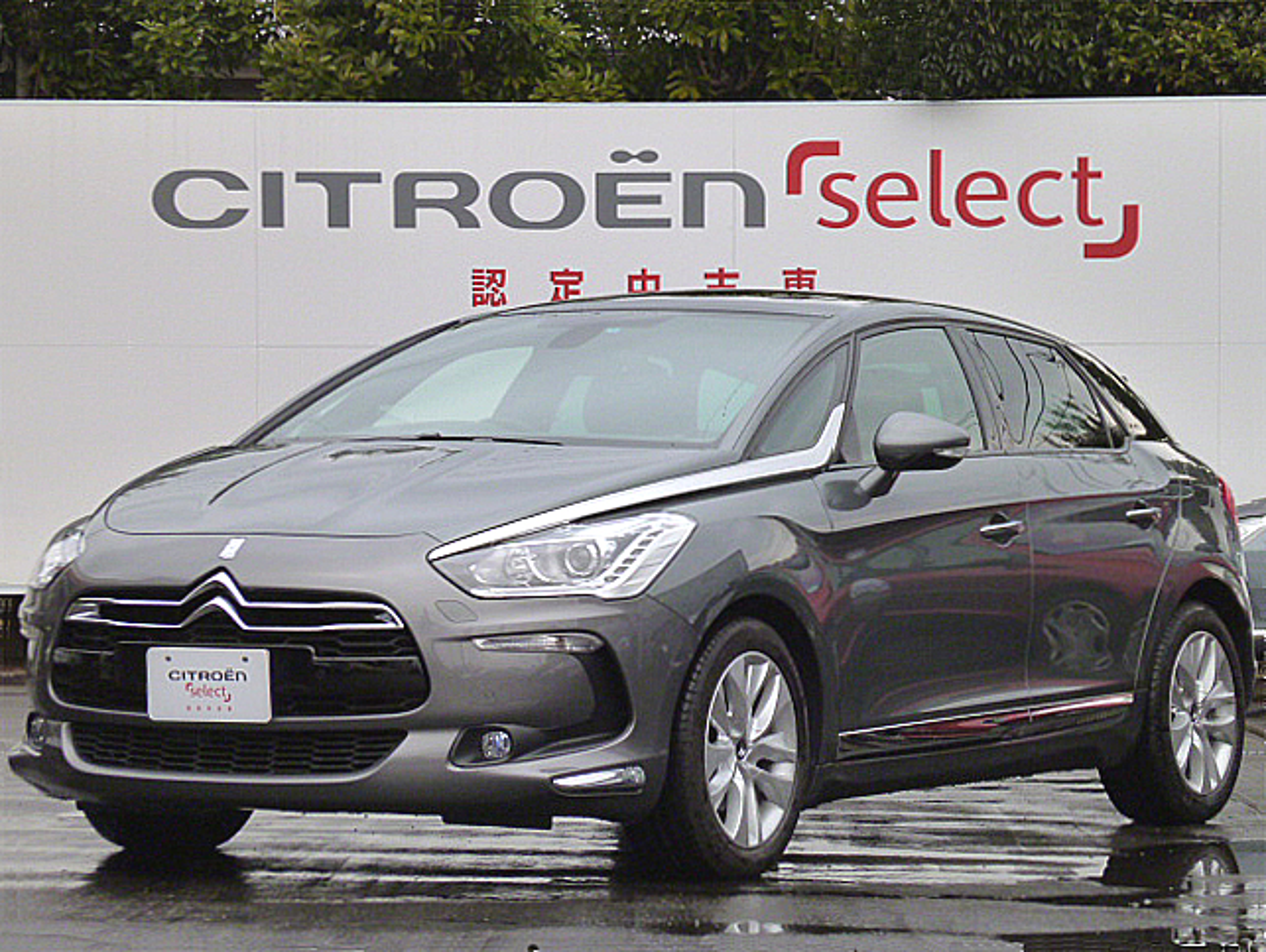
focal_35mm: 137
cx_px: 633
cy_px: 476
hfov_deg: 14.4
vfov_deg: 10.9
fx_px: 5017
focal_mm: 21.5
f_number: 6.4
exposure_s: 1/125
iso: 400
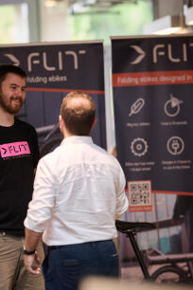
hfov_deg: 7.1
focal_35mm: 193
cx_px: 91
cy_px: 185
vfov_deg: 10.7
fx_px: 1552
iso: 400
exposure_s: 1/200
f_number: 2
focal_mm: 135
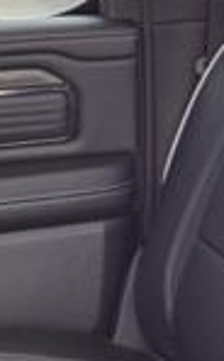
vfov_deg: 16.9
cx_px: 494
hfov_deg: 9.6
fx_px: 1216
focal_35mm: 124
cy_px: 178
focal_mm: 3.58
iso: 40
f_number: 1.9
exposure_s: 1/60.2
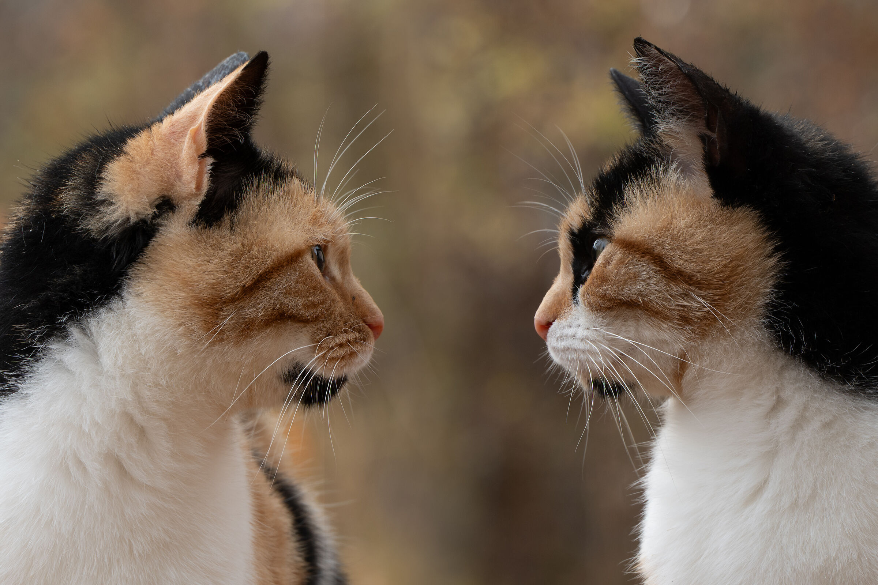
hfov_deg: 6.9
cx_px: 439
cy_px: 292
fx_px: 7316
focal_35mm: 300
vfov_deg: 4.6
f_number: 9
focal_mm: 200
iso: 250
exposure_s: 1/100
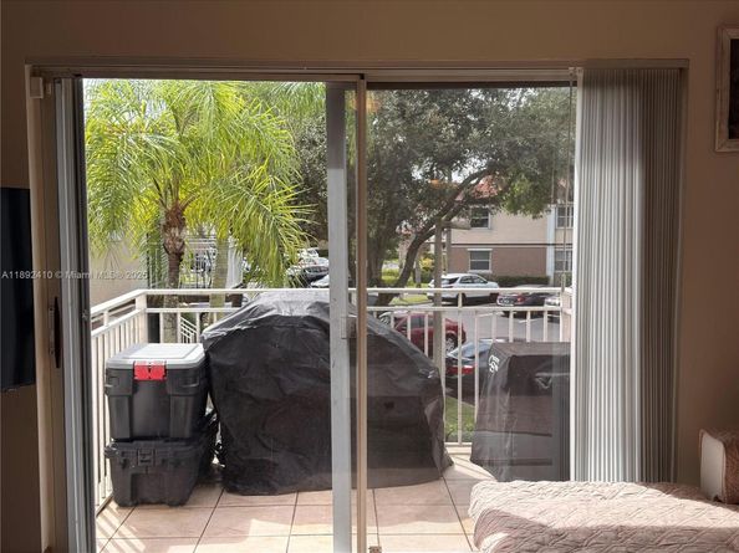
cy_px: 276
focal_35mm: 38
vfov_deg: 37.7
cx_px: 370
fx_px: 811
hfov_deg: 49.0
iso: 80
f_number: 1.78
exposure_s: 1/746
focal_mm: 6.76
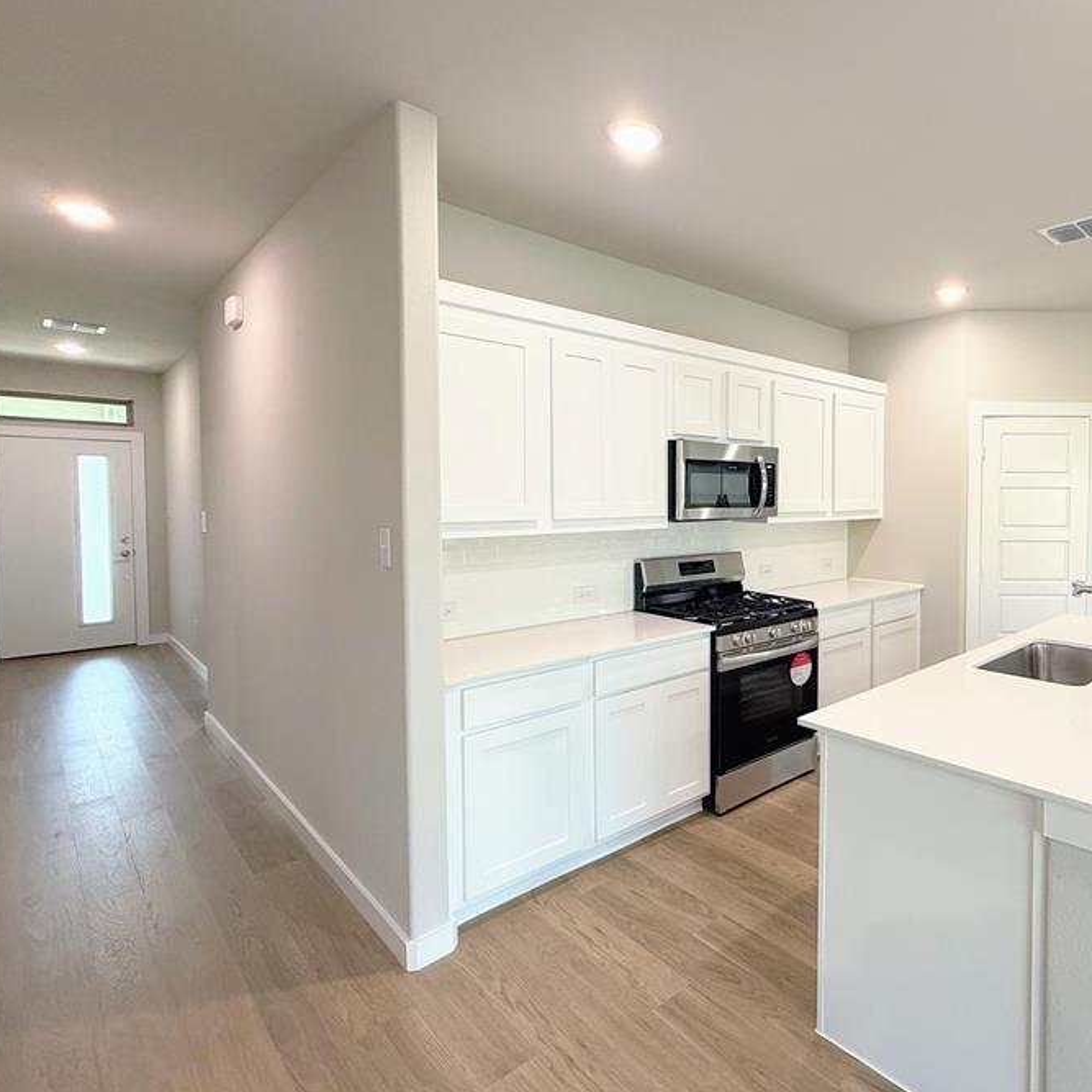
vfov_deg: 77.6
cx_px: 765
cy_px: 519
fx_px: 678
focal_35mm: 19
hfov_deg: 74.2
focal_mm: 2.22
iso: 200
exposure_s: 1/120
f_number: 2.2
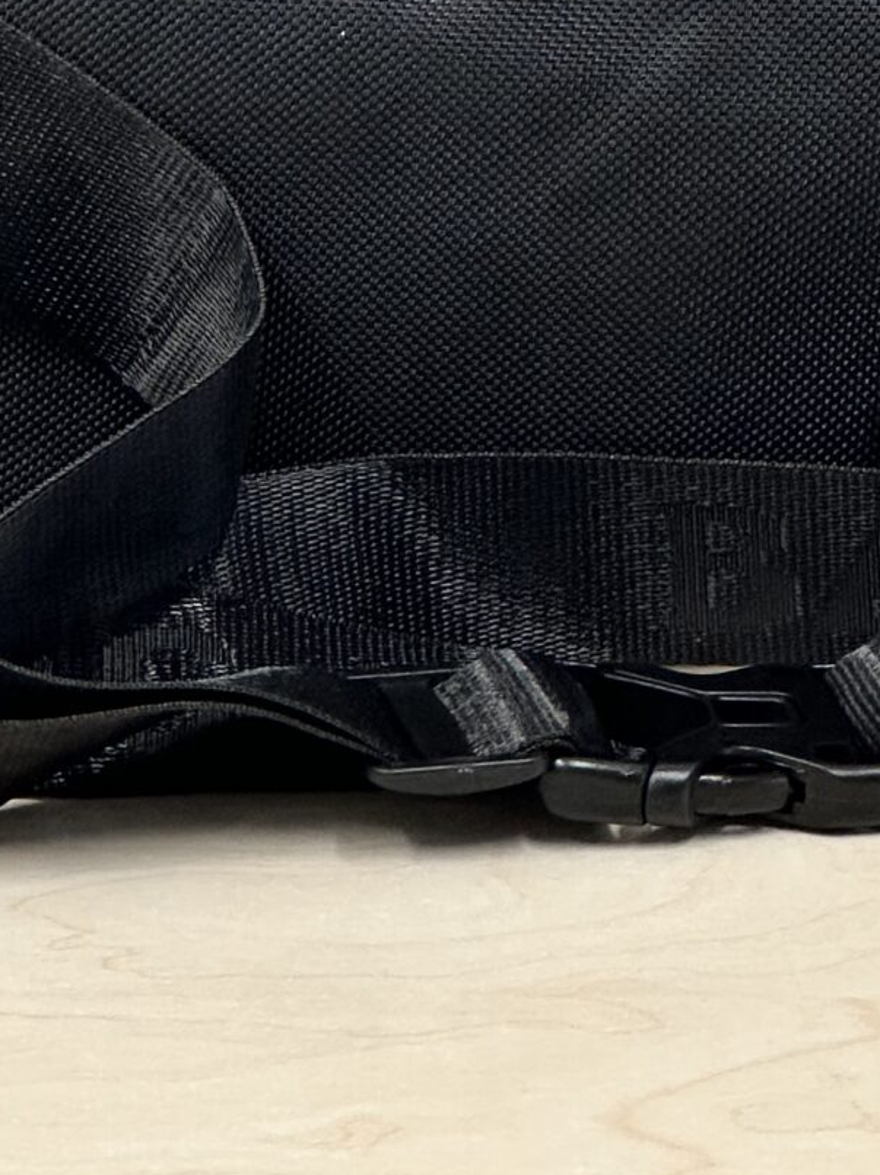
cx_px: 499
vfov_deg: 7.9
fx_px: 8311
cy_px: -556
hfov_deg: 6.1
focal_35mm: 245
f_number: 2.8
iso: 125
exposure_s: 1/100
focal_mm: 9
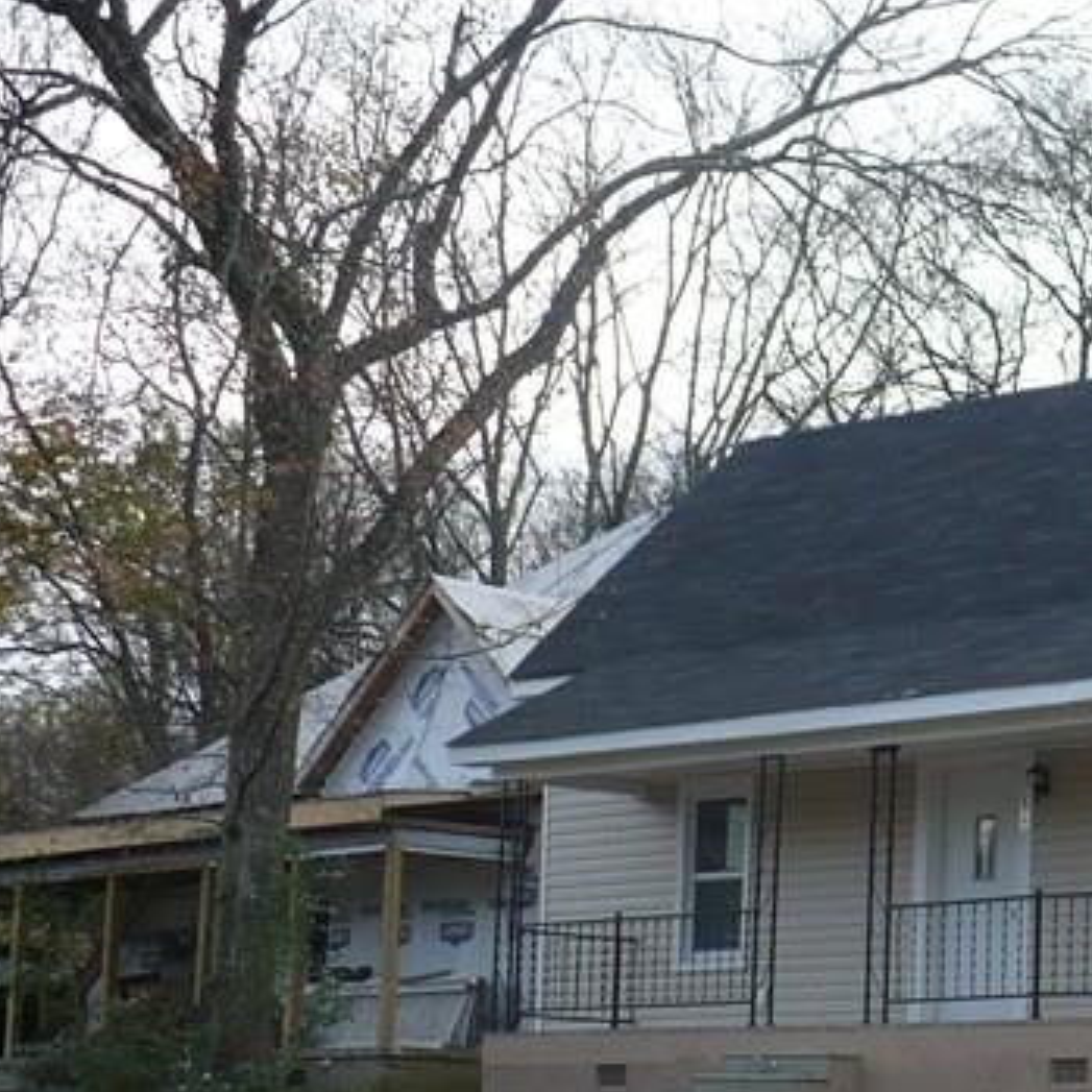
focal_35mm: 96
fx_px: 3426
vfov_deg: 18.0
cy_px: 823
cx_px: 1577
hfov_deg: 16.7
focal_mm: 6.1
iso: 100
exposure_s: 1/250
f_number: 2.8
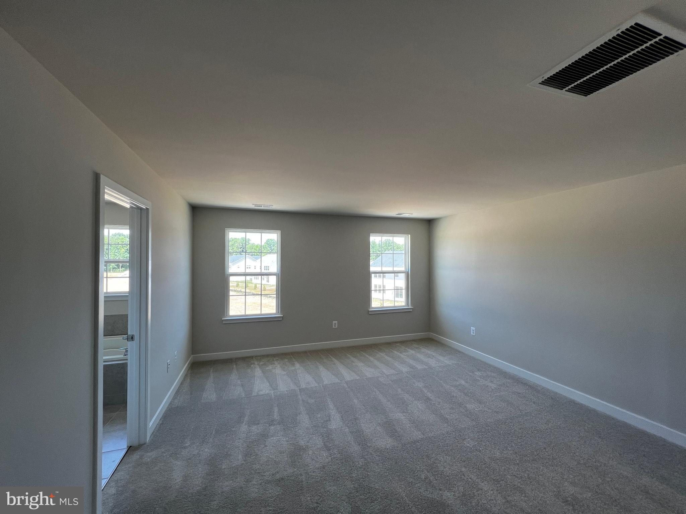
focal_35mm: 13
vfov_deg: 89.9
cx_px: 343
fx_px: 258
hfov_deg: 106.2
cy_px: 257
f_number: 1.8
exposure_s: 1/120
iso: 64
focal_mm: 1.57
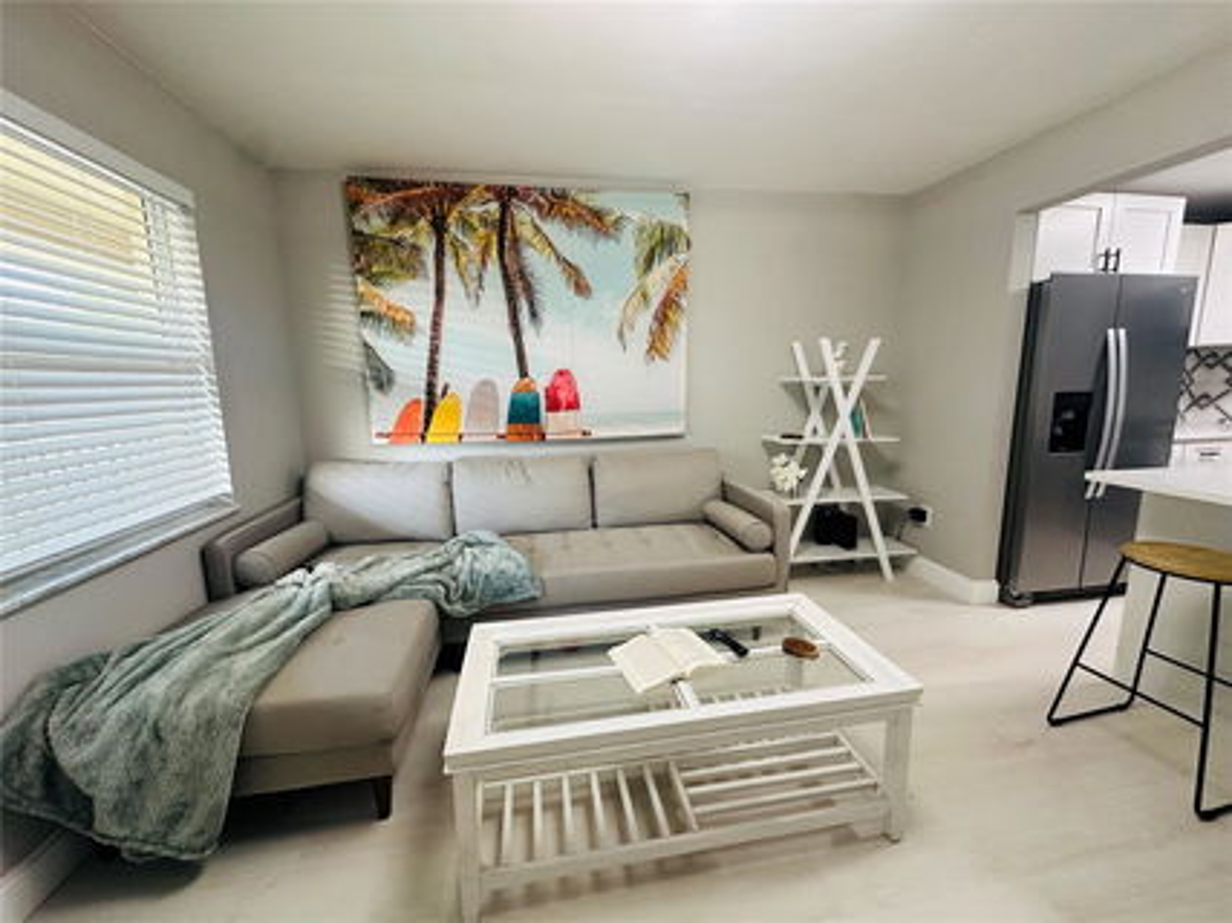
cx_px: 616
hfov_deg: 102.1
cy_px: 462
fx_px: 498
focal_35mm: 14
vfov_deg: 85.6
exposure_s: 1/60
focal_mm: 2.22
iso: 250
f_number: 2.2
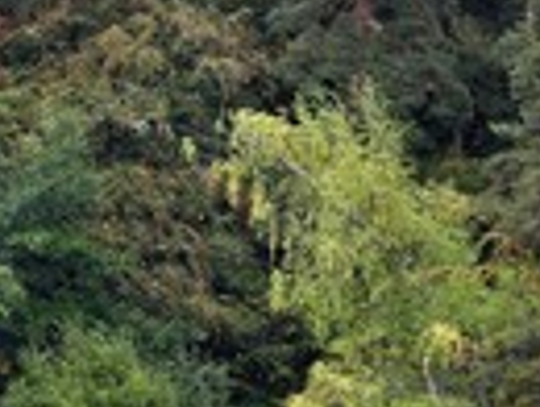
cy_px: 424
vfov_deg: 2.9
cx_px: 361
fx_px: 7986
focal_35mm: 511
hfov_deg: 3.9
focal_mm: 165
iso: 800
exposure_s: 1/250
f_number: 6.3
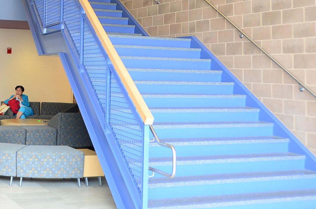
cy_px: 8
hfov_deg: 29.1
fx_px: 587
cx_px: 42
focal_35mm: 67
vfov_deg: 19.7
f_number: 3.8
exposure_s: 1/30
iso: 400
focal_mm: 22
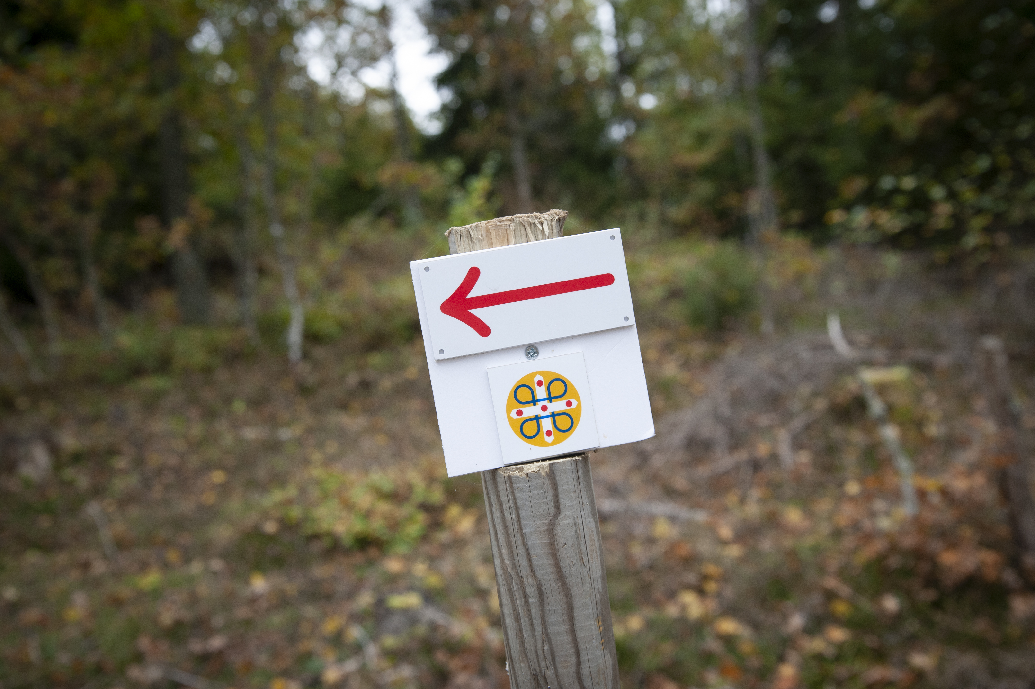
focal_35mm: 44
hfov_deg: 44.5
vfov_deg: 30.5
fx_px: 1264
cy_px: 344
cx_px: 518
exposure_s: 1/200
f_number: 6.3
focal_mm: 44
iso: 640
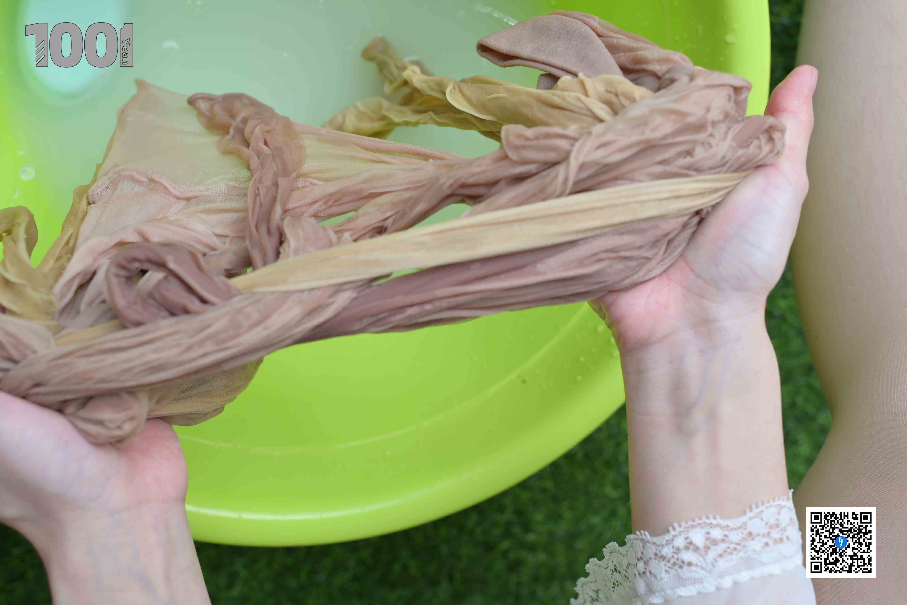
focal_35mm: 35
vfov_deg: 37.9
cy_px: 302
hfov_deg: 54.4
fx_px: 882
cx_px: 454
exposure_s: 1/200
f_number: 5.6
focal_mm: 35
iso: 200
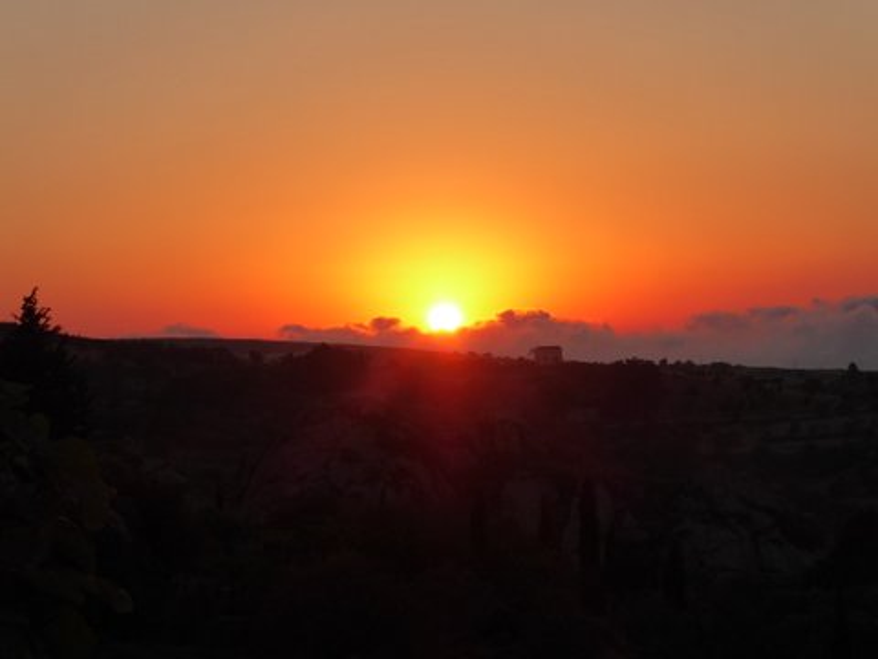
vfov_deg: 12.0
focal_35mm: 124
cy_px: 330
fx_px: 3145
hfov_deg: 15.9
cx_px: 439
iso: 125
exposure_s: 1/320
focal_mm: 22.3
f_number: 5.2
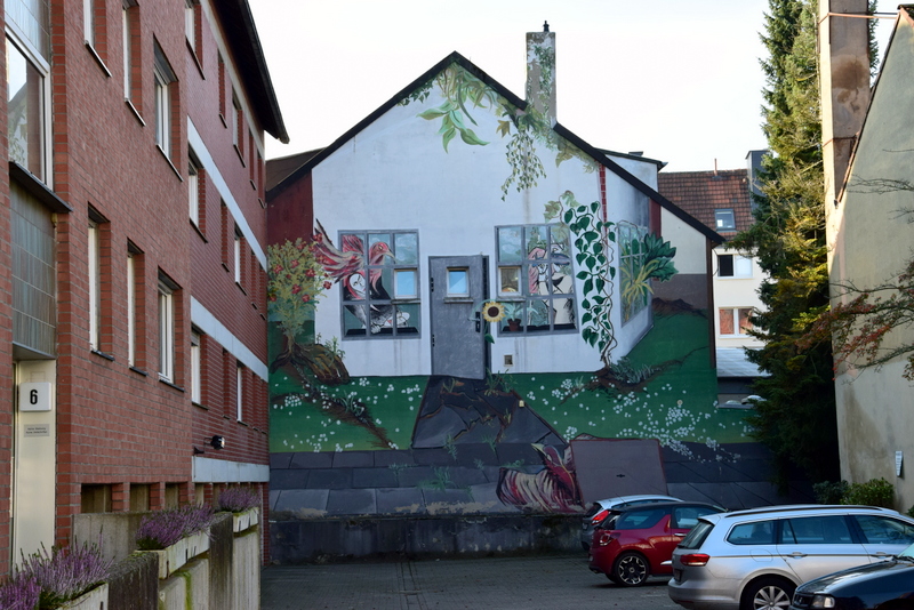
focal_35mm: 68
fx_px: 1714
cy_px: 305
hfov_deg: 29.9
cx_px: 457
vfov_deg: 20.2
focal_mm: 45
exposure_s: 1/200
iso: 400
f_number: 10
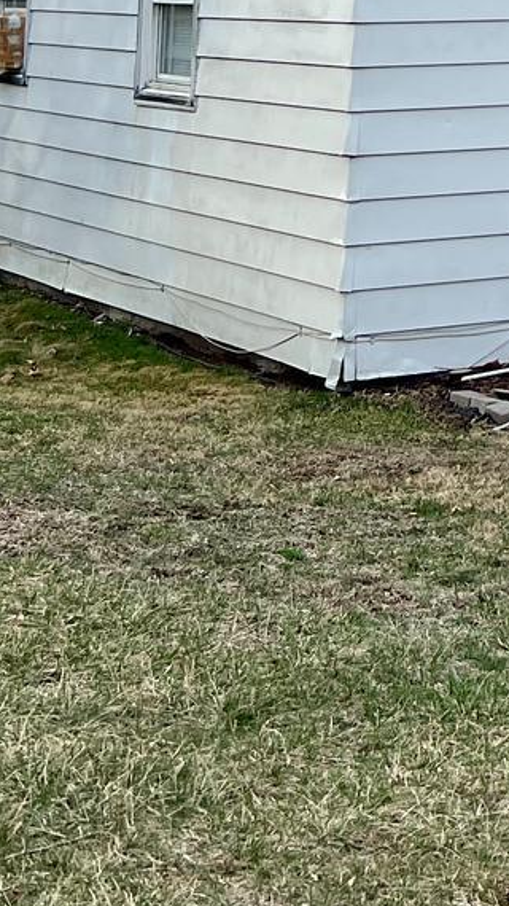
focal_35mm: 102
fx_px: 2448
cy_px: -298
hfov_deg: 10.6
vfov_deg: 19.2
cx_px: 1091
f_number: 1.5
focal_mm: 5.7
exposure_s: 1/2994
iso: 50
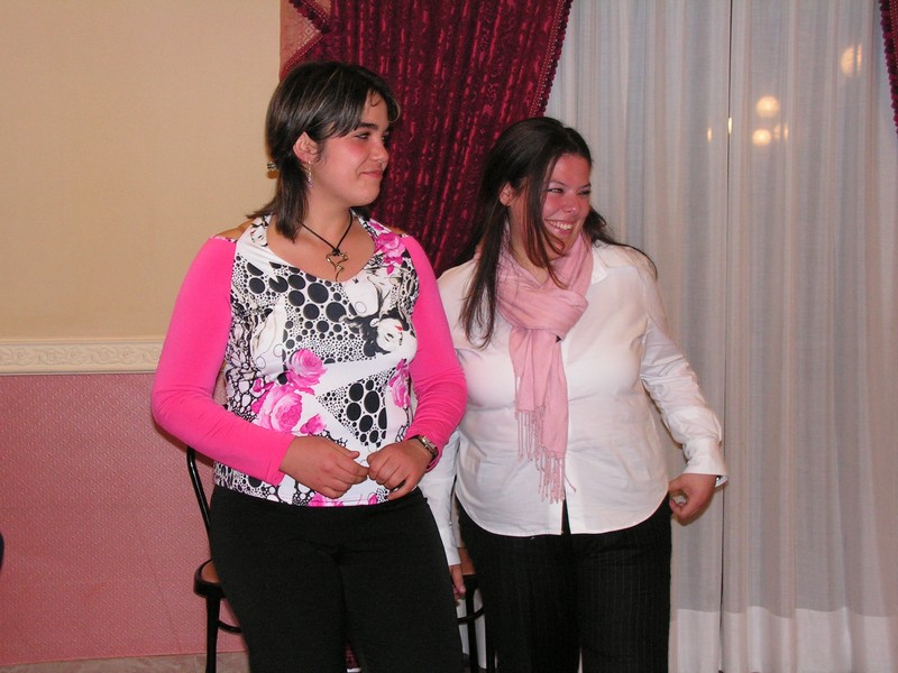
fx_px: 1375
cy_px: 336
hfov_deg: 36.2
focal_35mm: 53
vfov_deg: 27.5
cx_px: 449
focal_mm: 8.9
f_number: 3.2
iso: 200
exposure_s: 1/60
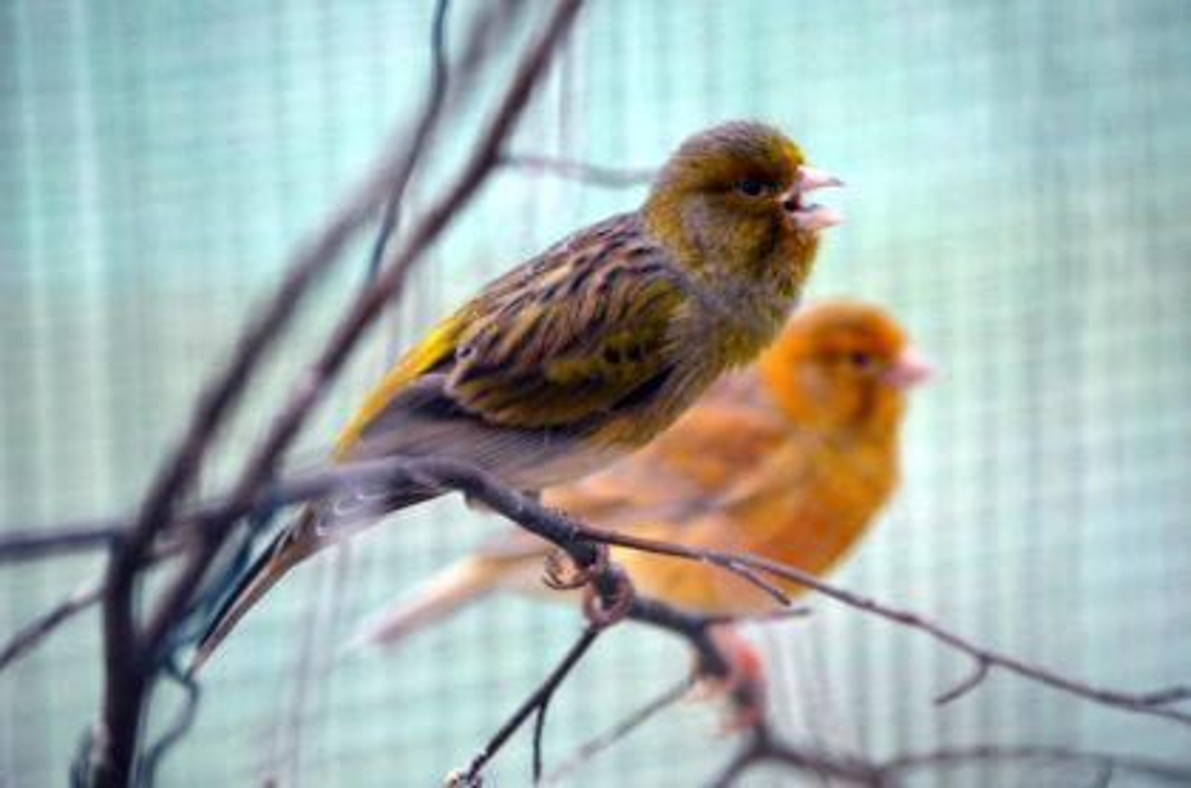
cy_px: 394
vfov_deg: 6.1
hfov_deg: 9.2
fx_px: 7427
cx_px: 596
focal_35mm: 225
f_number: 4.8
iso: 1250
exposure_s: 1/125
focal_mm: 150
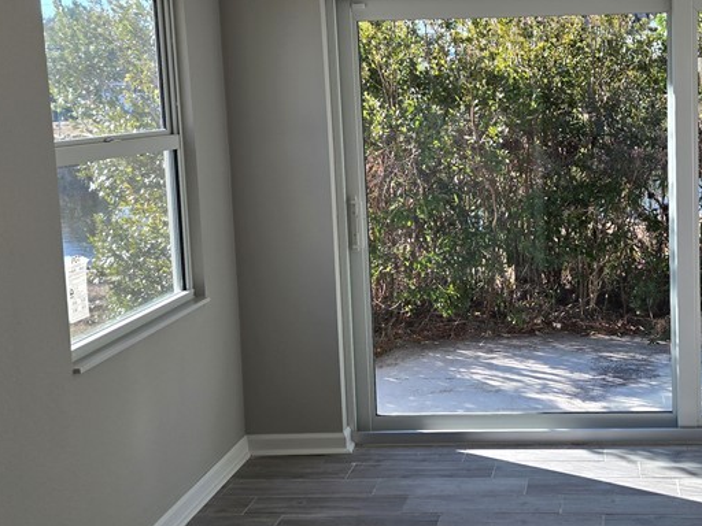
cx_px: 562
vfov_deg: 31.3
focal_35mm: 46
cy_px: 188
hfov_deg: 39.6
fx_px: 933
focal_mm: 5.4
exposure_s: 1/180
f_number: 1.8
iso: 25
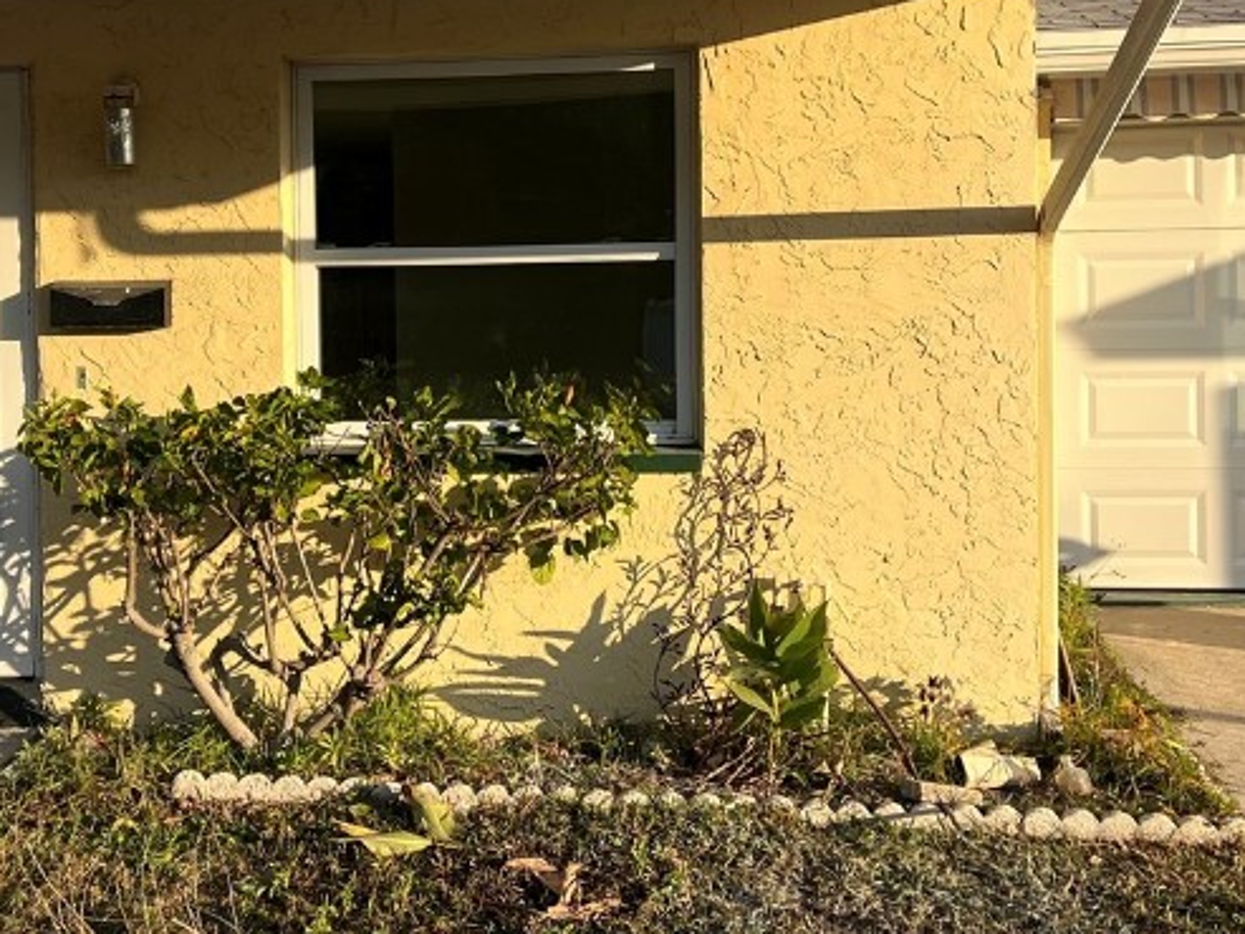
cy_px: 331
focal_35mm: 54
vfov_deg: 26.9
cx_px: 460
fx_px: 1943
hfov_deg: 35.3
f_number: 1.5
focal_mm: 5.7
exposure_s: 1/2994
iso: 50
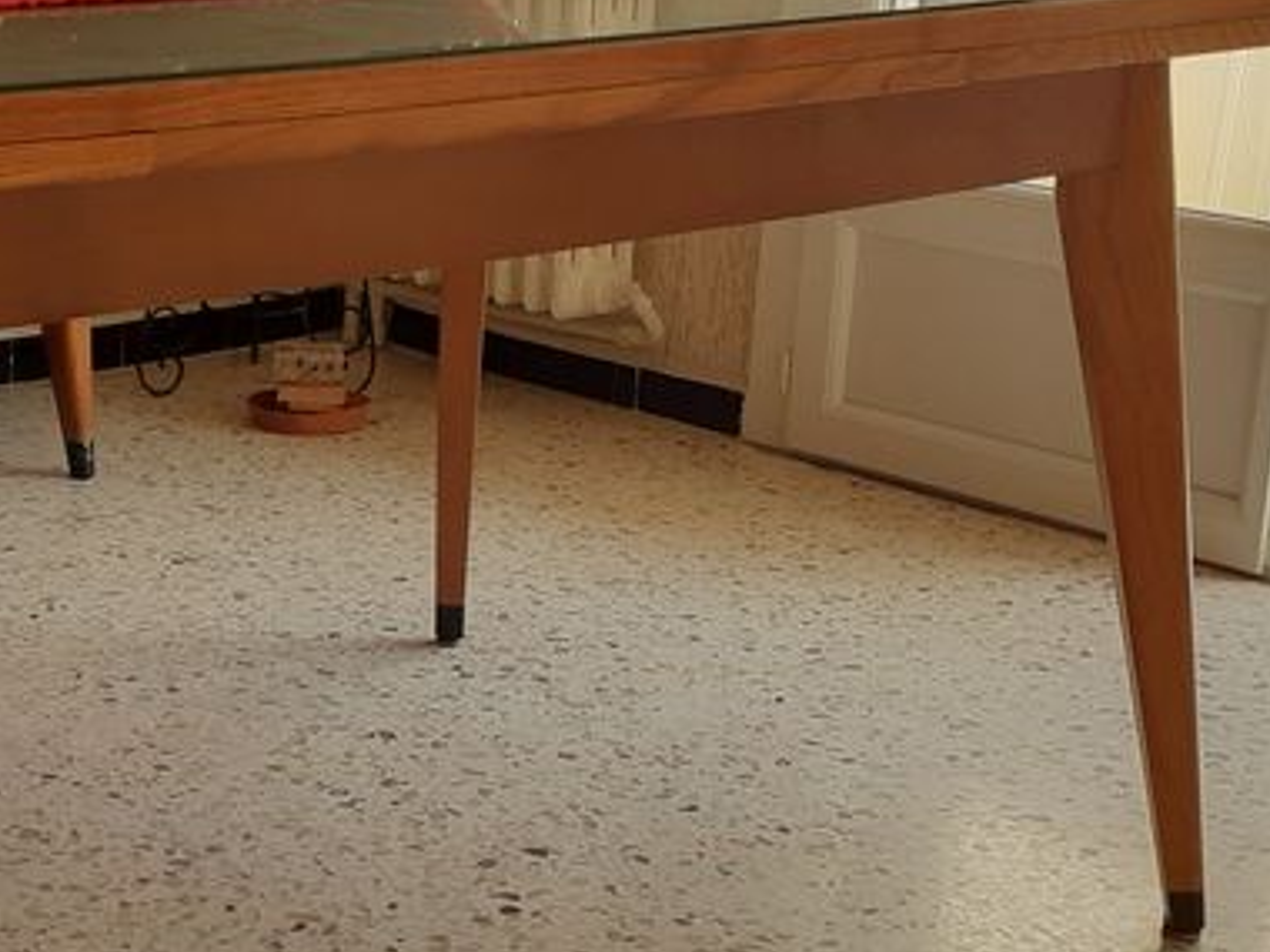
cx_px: 64
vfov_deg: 20.7
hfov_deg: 26.2
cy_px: 471
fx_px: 2605
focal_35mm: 71
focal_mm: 3.6
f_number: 1.9
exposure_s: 1/160
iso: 40
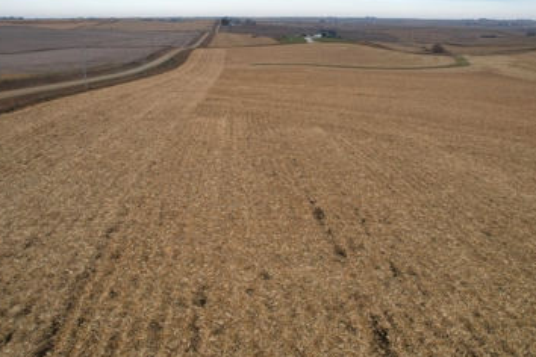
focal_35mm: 28
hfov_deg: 65.4
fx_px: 417
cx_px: 245
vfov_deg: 46.3
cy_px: 156
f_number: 2.8
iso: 140
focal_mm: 8.38
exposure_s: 1/1250
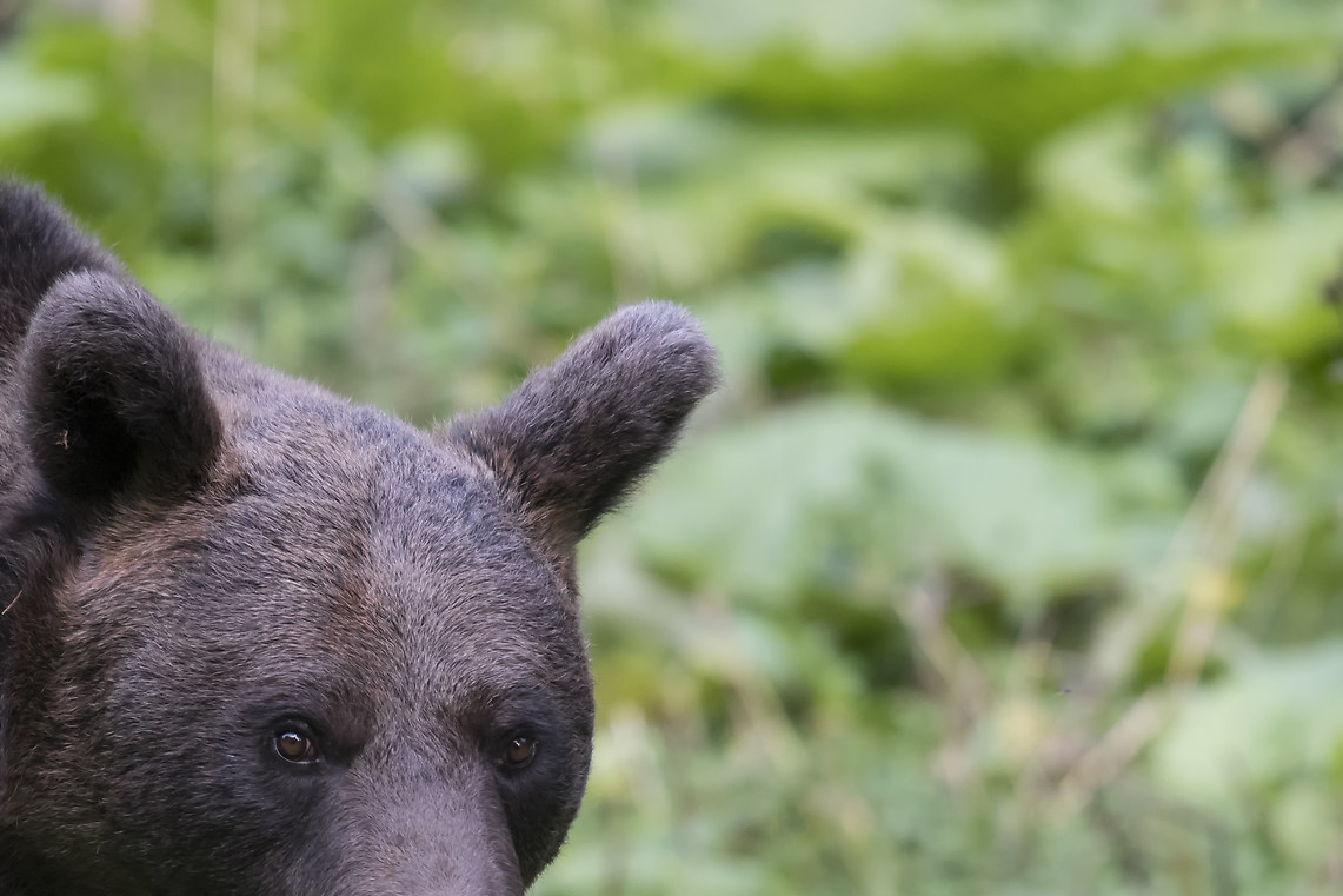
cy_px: 927
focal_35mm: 1052
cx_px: 160
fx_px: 39248
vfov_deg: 1.3
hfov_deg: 2.0
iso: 1600
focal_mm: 500
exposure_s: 1/400
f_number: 5.6
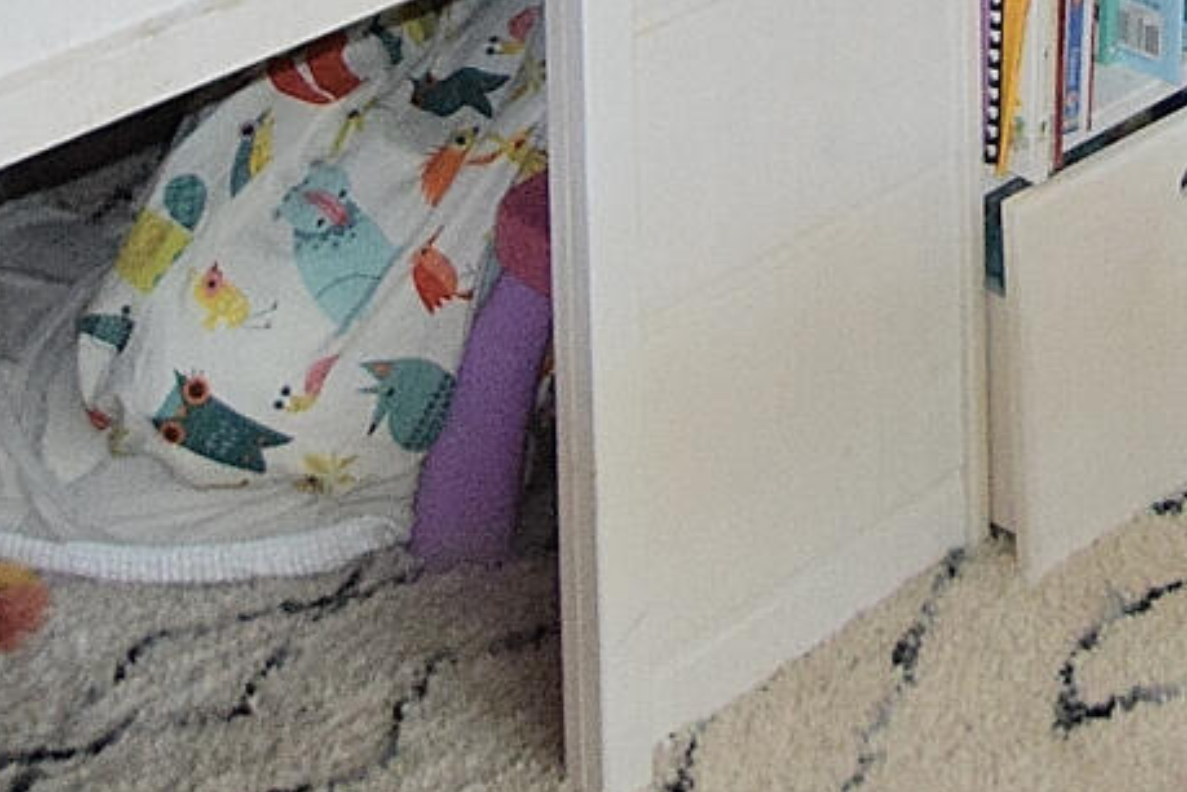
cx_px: 1404
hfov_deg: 19.6
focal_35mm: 98
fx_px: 3231
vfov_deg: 11.0
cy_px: -1307
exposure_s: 1/60
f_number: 3.5
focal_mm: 10
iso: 1400
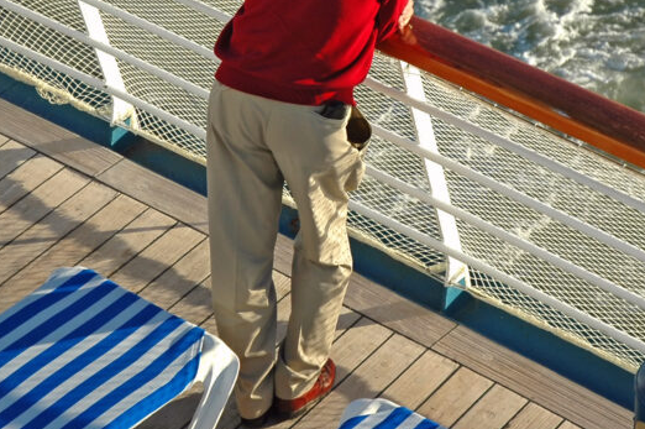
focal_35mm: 147
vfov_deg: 9.3
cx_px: 381
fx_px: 2631
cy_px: 28
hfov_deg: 14.0
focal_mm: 50
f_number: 4.5
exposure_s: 1/250
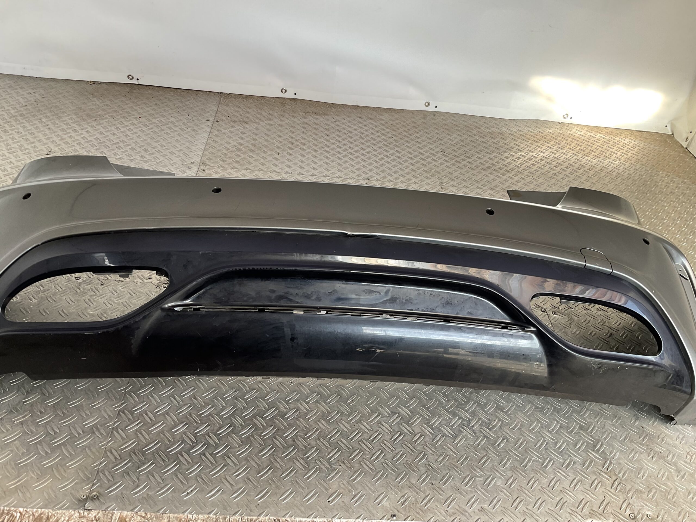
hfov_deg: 61.7
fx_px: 583
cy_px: 261
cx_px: 348
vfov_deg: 48.2
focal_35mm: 29
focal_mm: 3
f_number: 1.8
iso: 20
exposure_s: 1/100
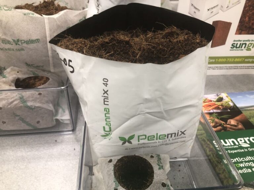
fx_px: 205
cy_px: 95
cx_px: 127
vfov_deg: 49.7
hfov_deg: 63.4
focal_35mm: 28
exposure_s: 1/24
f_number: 1.8
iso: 40
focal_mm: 3.99
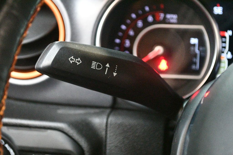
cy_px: 78
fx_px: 485
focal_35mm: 75
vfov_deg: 18.2
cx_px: 116
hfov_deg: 27.0
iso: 12800
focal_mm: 50
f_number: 5.6
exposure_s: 1/40
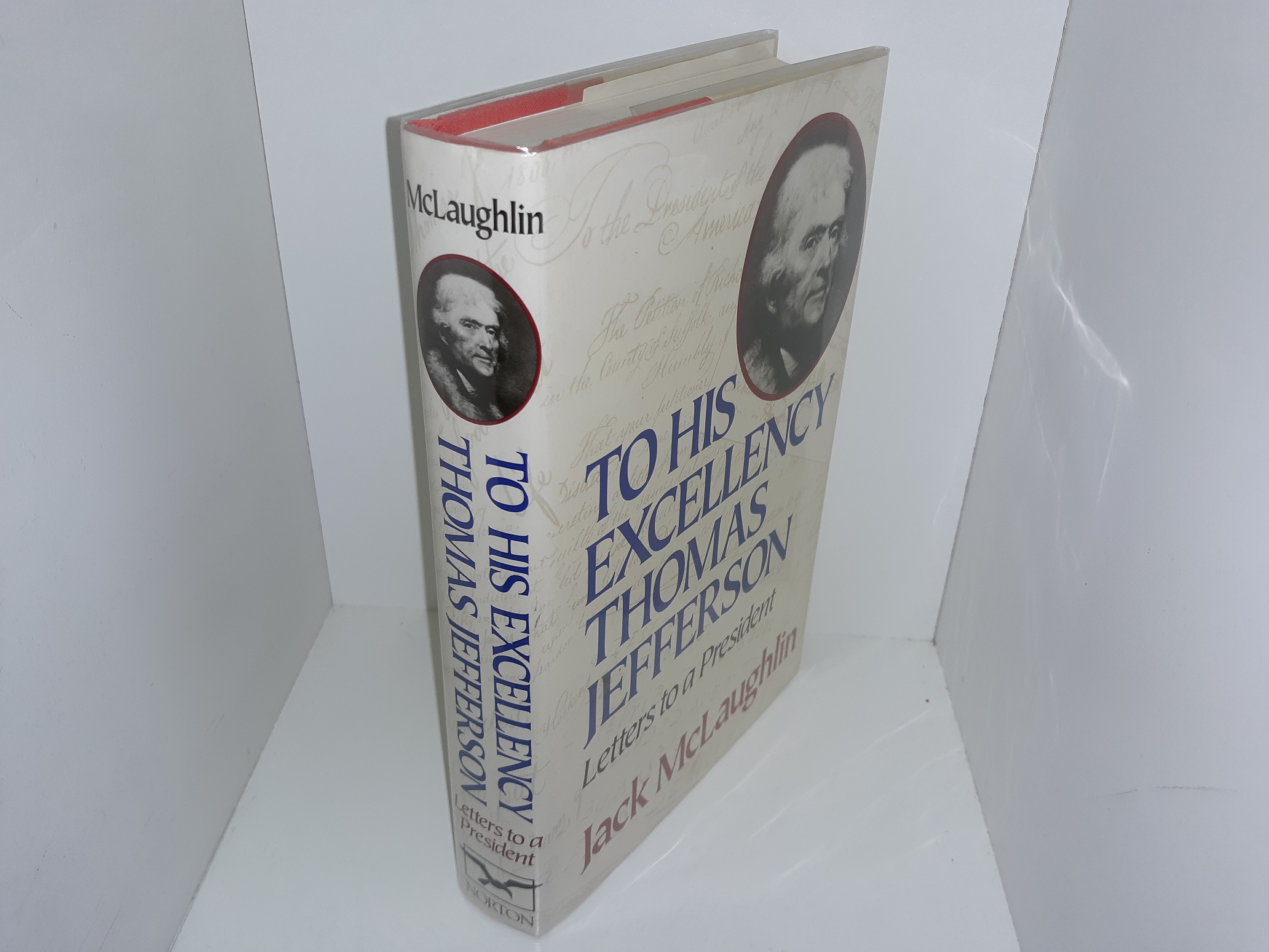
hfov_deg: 63.4
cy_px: 476
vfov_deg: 49.7
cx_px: 634
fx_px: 1026
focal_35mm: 28
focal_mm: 3.7
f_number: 1.7
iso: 40
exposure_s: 1/194
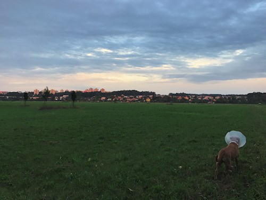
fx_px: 215
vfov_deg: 49.7
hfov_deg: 63.4
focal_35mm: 28
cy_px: 100
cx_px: 133
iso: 25
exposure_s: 1/100
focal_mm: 3.99
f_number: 1.8
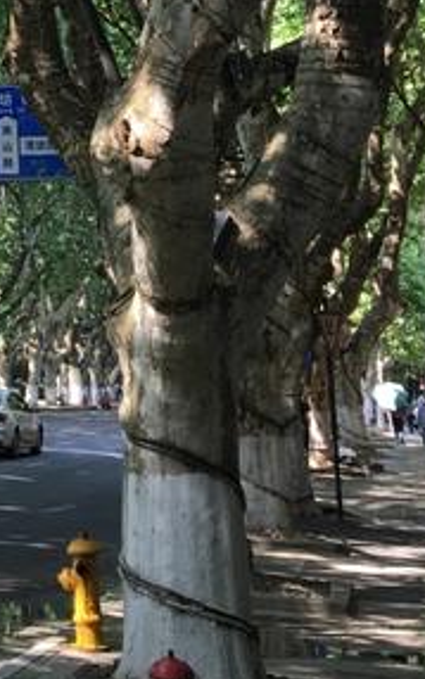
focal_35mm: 103
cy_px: -220
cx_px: -324
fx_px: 1907
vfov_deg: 18.7
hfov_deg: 11.8
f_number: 2.2
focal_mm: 4.15
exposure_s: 1/100
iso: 25
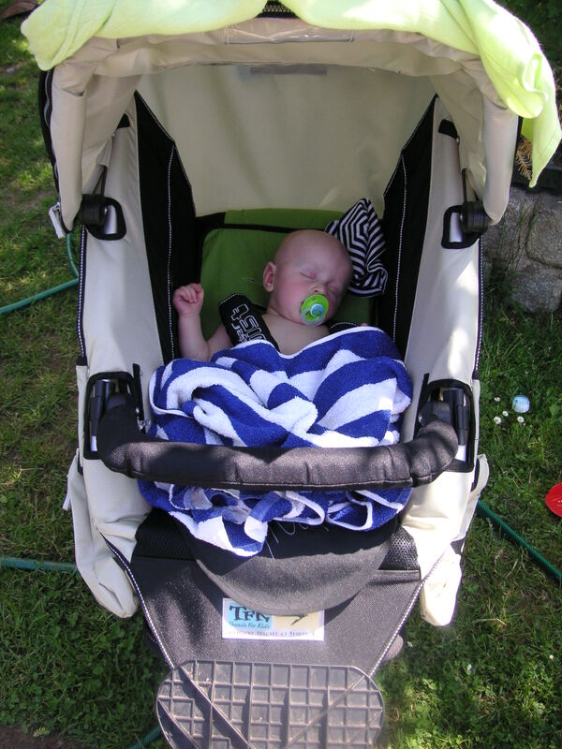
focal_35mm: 37
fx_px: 801
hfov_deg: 38.7
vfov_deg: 50.1
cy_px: 374
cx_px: 281
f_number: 2.8
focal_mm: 6.1
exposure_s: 1/250
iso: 50
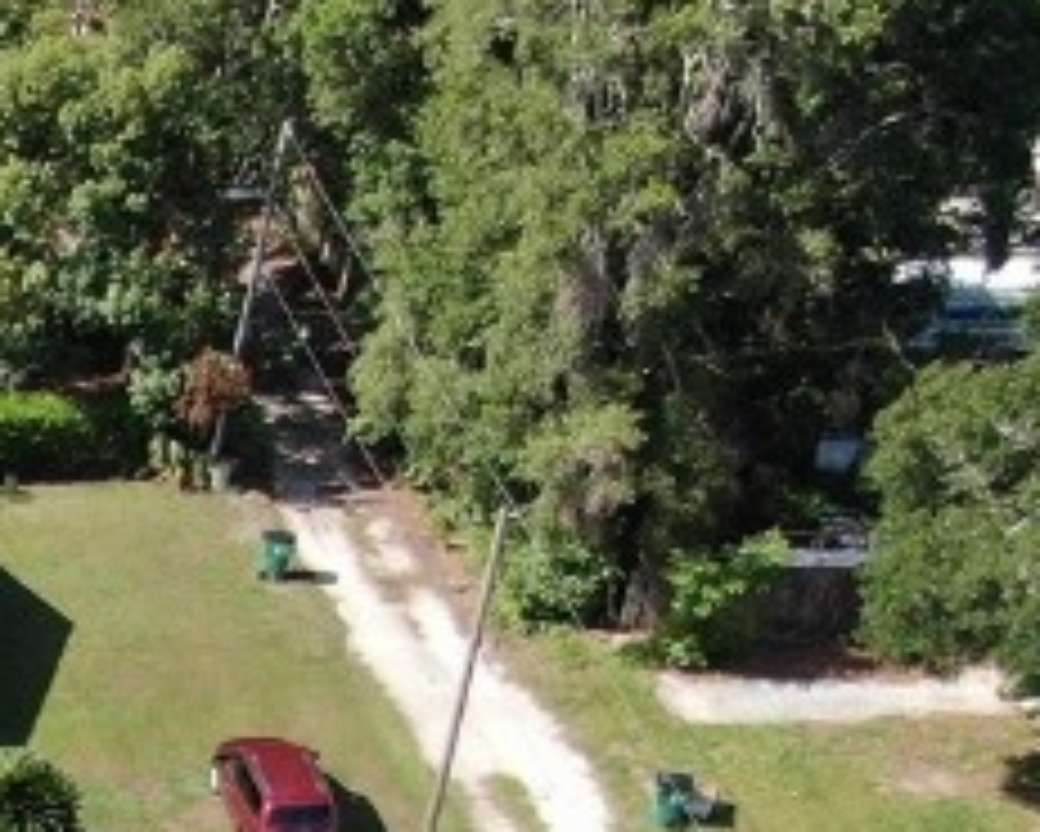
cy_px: 1462
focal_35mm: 104
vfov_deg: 13.4
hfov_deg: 16.1
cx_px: -738
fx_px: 3202
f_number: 2.8
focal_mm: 4.39
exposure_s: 1/640
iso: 100
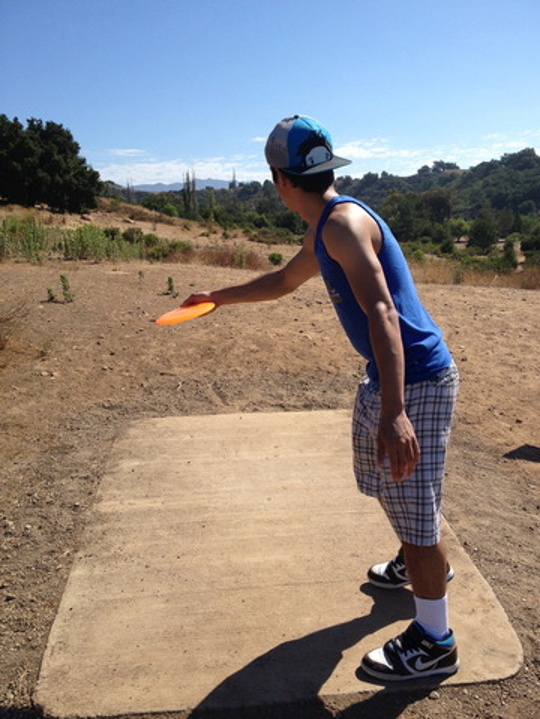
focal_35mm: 35
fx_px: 728
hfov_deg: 40.7
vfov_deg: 52.6
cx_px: 270
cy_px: 360
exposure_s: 1/1972
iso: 64
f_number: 2.4
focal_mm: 4.28
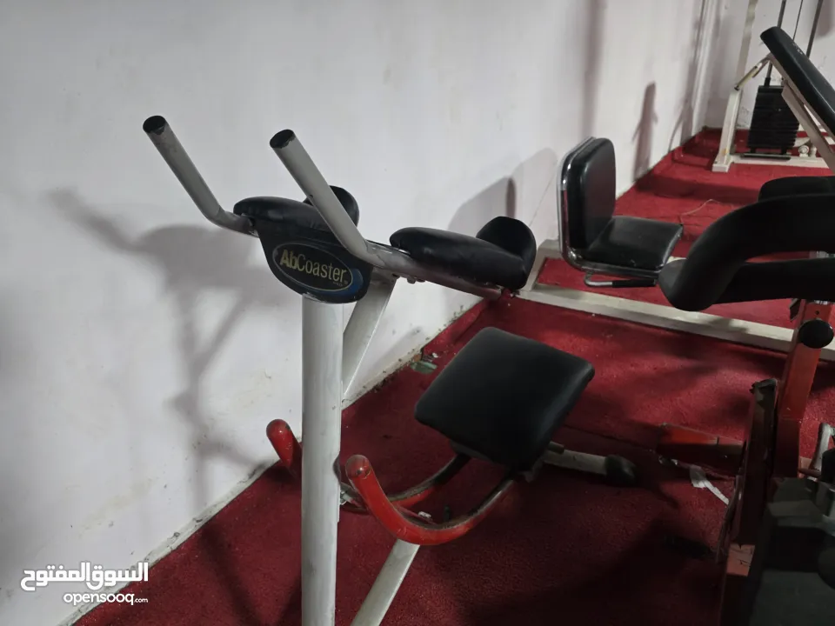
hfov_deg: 73.9
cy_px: 313
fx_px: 555
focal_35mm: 23
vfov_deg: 58.9
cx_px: 418
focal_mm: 6.3
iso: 1000
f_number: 1.7
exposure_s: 1/100
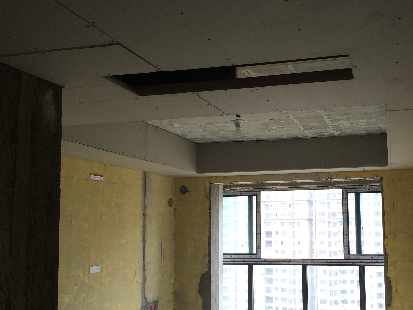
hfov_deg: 47.2
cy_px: 183
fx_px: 465
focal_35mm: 39
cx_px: 273
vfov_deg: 36.7
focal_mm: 4.15
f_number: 2.2
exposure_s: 1/125
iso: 32
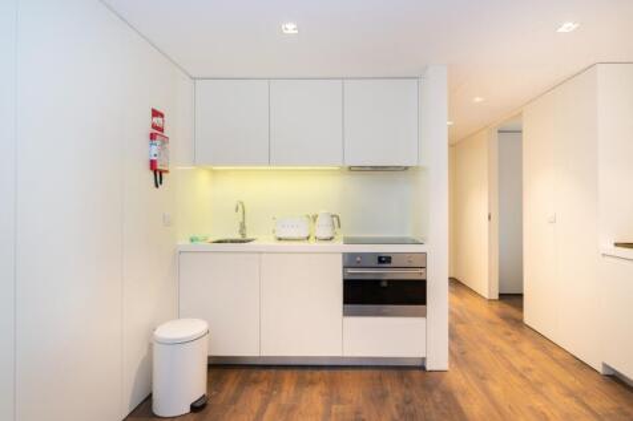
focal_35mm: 18
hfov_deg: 90.0
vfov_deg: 67.3
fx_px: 316
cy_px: 210
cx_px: 316
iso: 320
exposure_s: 1/20
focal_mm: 18
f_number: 8
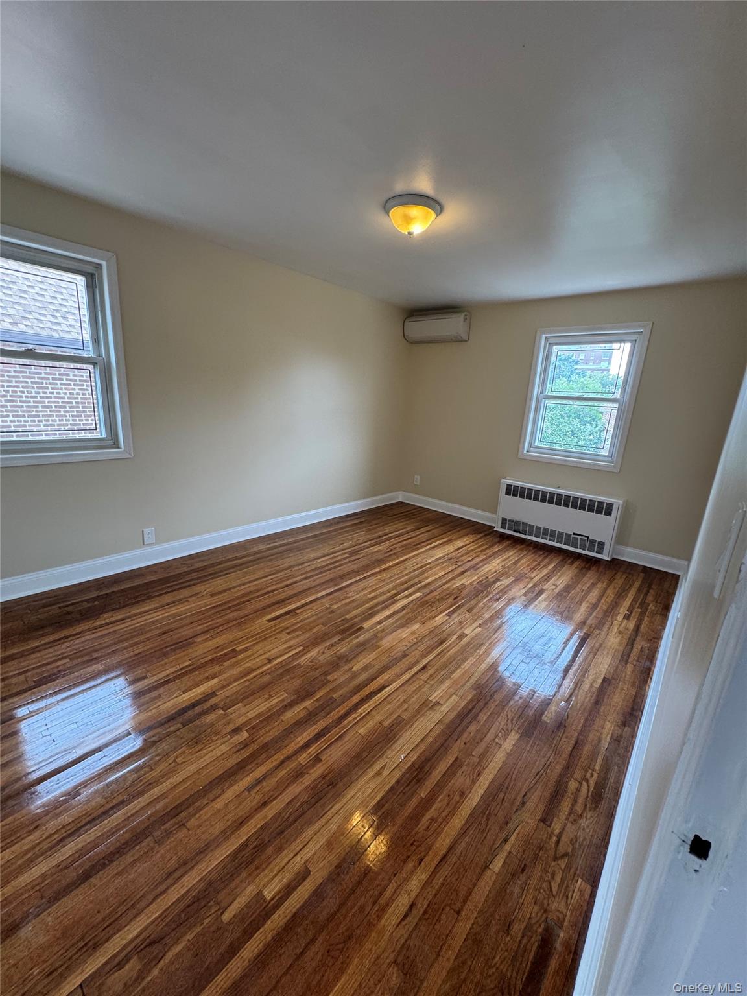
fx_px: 403
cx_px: 374
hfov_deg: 85.7
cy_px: 498
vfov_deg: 102.1
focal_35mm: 14
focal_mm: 2.22
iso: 160
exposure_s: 1/60
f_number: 2.2
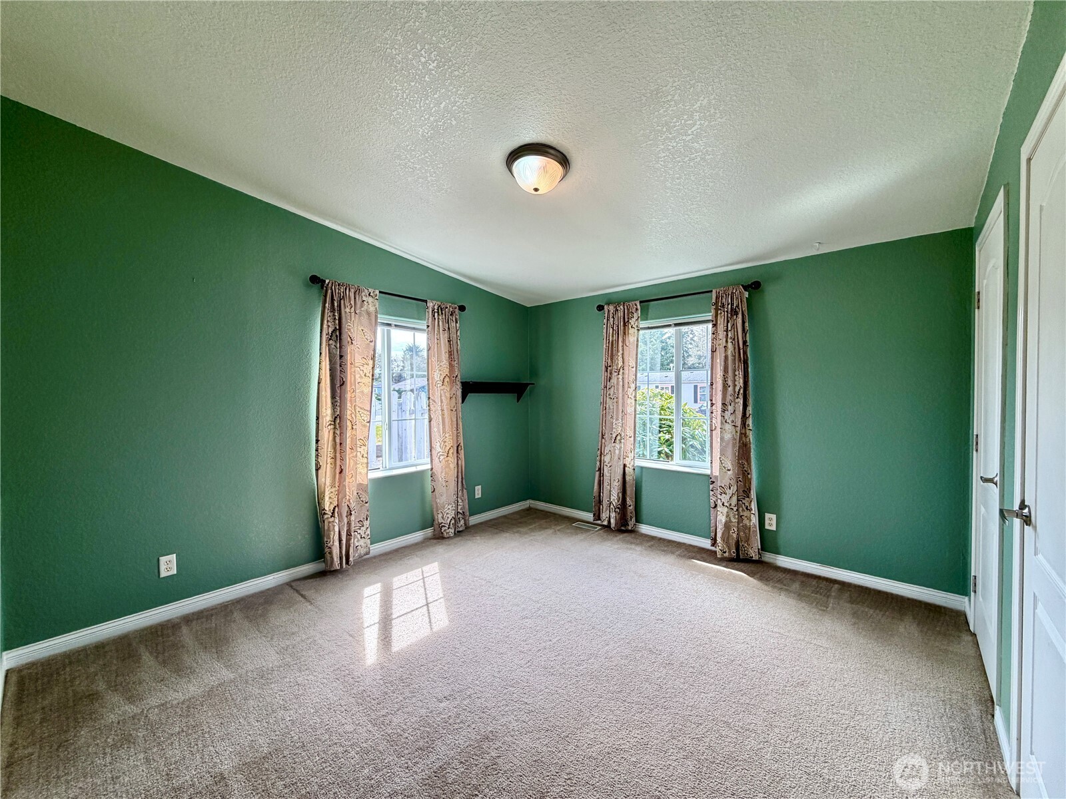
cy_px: 400
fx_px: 431
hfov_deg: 102.1
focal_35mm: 14
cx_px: 533
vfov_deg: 85.7
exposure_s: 1/120
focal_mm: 2.22
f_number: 2.2
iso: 64
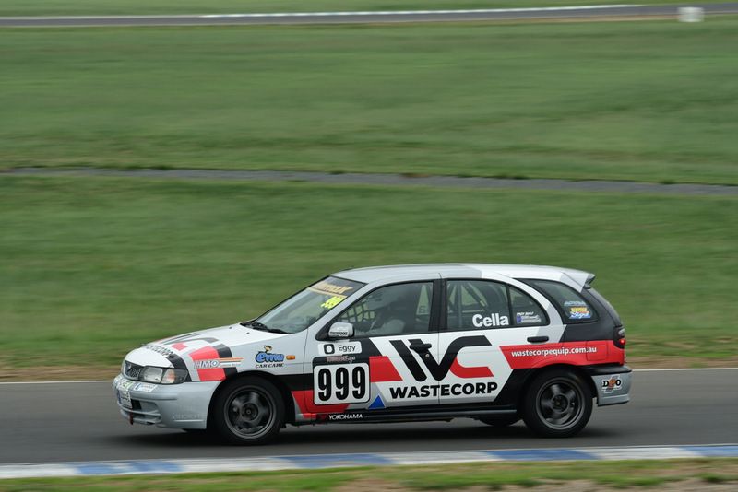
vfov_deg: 6.8
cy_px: 246
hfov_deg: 10.2
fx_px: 4153
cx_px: 369
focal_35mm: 202
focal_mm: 135
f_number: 11
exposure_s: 1/250
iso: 500
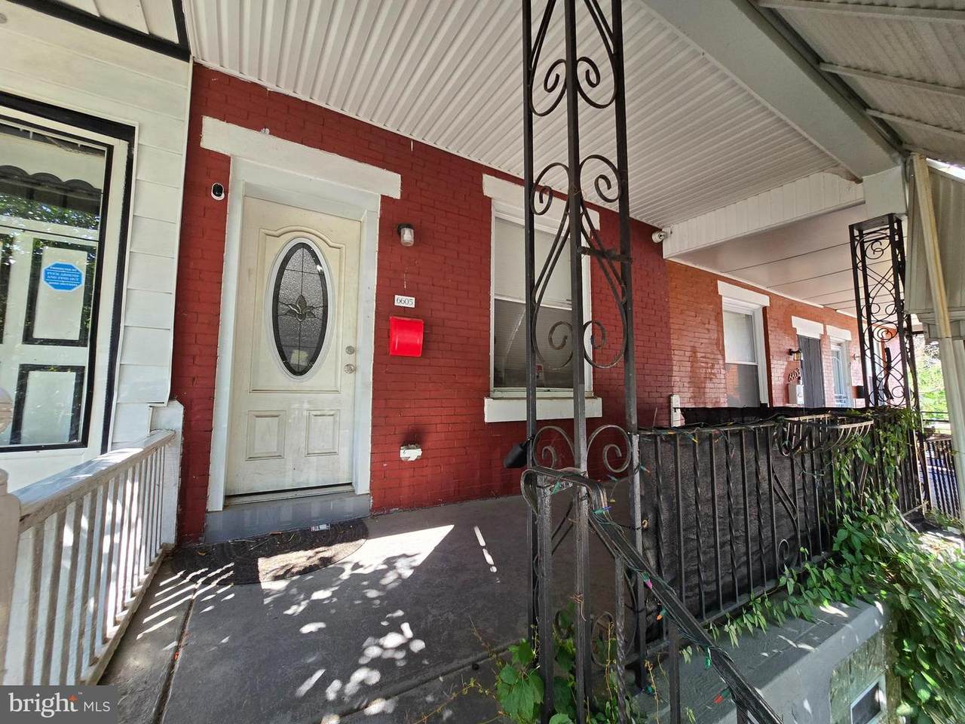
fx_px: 362
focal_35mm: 13
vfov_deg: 89.9
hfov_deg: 106.2
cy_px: 362
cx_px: 482
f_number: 2.2
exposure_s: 1/120
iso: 80
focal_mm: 2.2
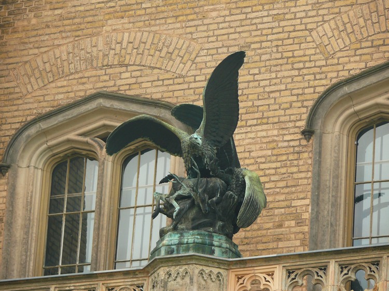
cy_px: 146
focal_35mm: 222
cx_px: 194
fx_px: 2494
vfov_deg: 6.7
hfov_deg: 8.9
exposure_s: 1/100
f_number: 4
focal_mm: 47
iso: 100
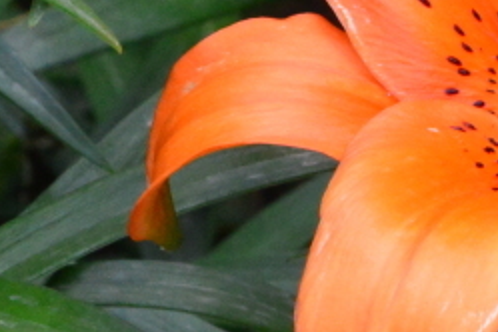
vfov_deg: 1.3
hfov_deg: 2.0
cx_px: 934
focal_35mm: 1048
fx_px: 14496
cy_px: -239
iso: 2800
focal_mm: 170
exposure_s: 1/250
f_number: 20
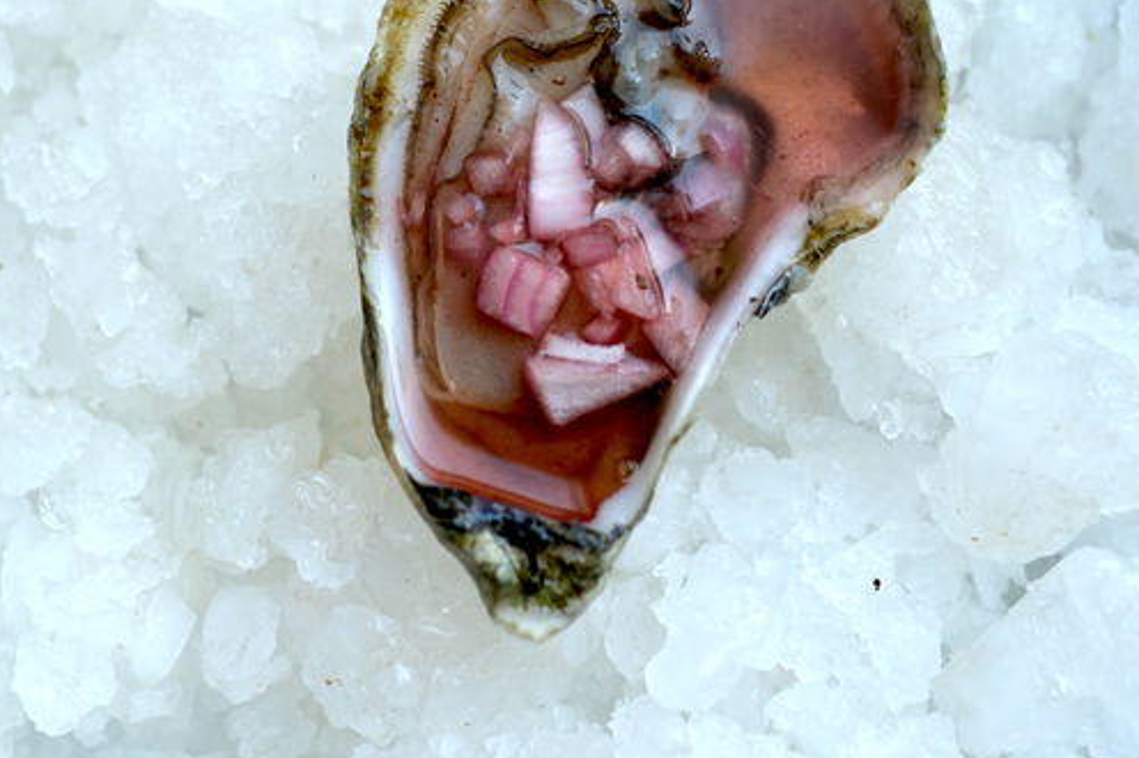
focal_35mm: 68
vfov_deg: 19.9
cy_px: 270
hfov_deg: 29.4
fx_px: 2150
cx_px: 363
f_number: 2.8
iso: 125
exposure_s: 1/100
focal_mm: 30
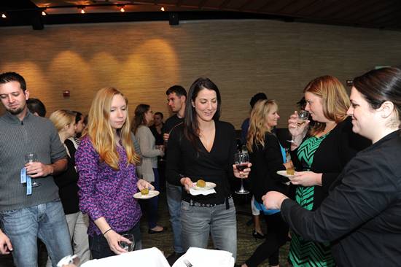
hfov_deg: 69.4
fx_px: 289
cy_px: 134
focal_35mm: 26
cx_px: 200
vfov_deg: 49.5
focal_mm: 26
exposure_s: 1/160
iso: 1000
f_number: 3.5
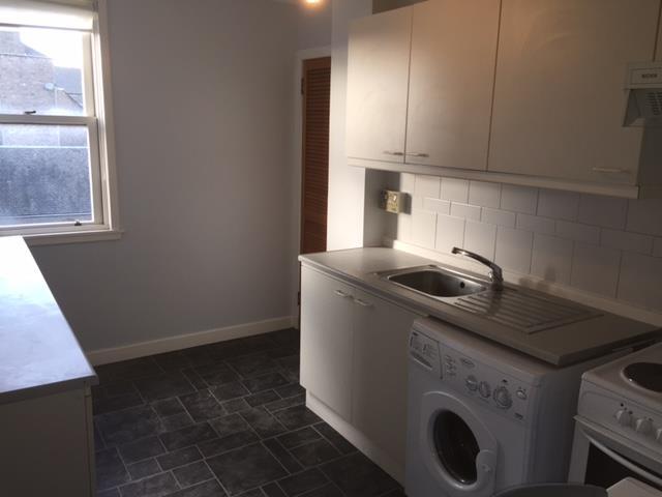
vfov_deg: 48.2
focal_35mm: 29
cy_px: 248
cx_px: 331
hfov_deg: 61.7
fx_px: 555
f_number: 2.2
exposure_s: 1/40
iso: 40
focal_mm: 4.15
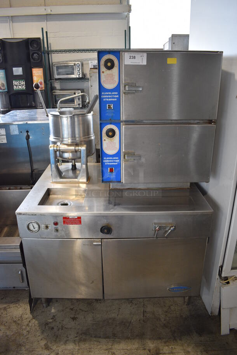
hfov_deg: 48.0
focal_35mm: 27
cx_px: 118
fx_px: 266
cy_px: 178
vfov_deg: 67.3
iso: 800
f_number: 3.5
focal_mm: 18
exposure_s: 1/160
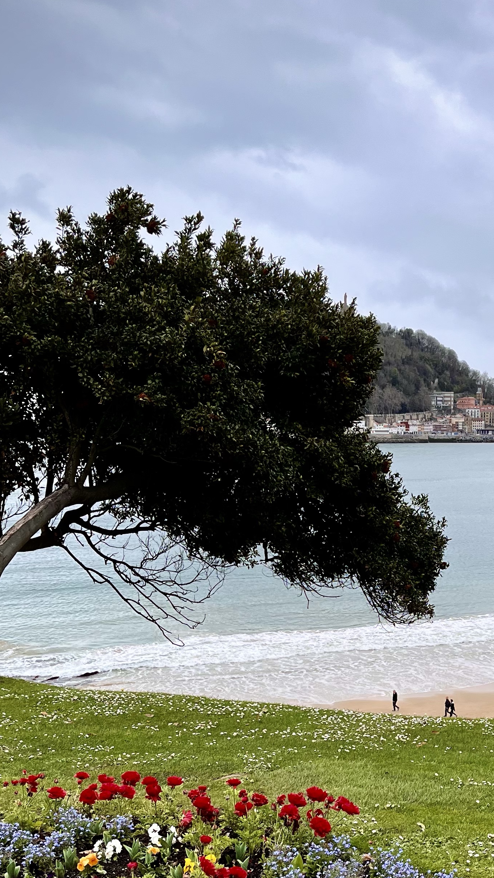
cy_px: 619
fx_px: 1094
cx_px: 433
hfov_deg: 24.8
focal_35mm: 47
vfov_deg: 42.8
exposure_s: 1/975
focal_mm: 5.1
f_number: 1.6
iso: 50
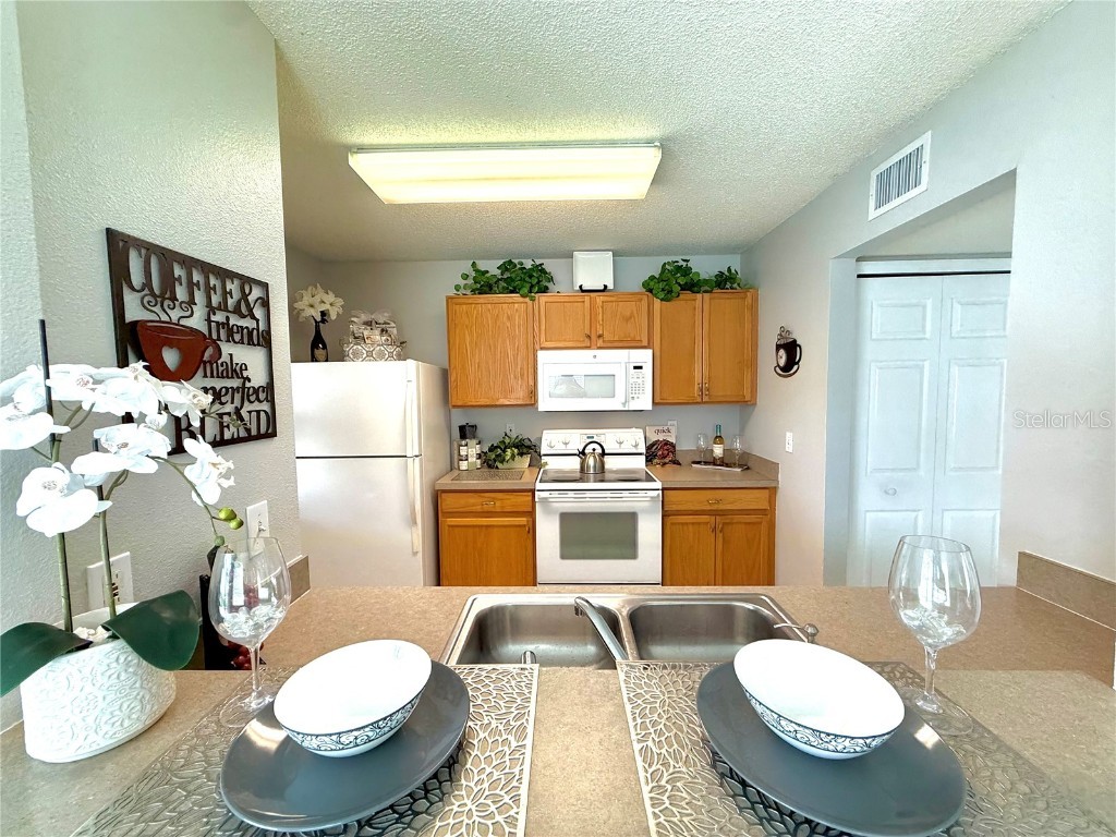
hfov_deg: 102.1
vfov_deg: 85.7
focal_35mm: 14
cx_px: 558
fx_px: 451
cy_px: 418
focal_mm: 2.22
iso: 200
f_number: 2.2
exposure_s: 1/120
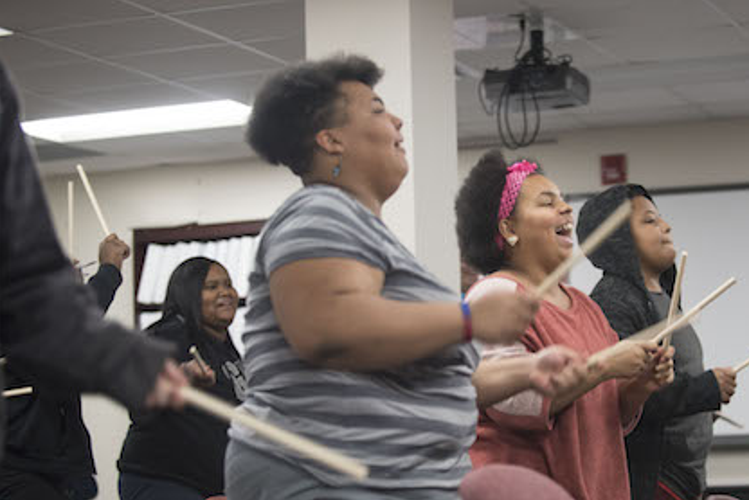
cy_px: 301
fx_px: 2103
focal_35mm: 101
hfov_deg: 20.1
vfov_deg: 13.6
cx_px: 493
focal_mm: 70
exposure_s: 1/250
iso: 2000
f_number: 2.8
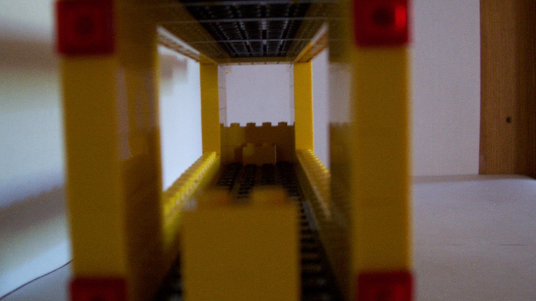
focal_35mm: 36
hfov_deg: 55.3
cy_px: 135
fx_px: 512
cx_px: 266
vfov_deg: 32.8
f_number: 2.7
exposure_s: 1/8
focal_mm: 5.6
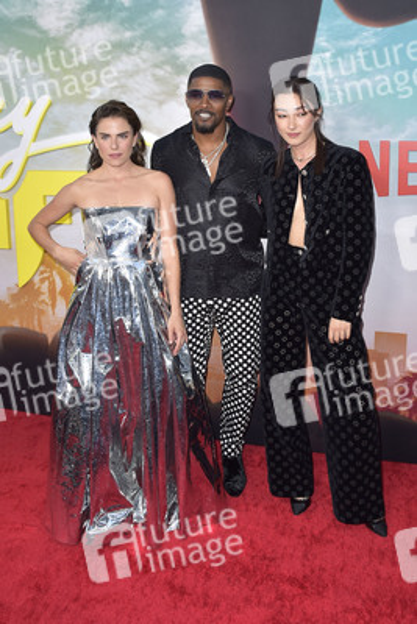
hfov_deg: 46.4
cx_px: 208
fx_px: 486
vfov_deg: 65.5
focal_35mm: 28
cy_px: 312
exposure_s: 1/250
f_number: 5.6
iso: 640
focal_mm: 28
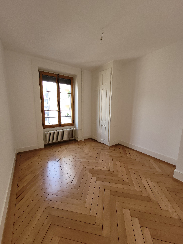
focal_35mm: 13
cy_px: 122
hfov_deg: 89.9
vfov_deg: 106.2
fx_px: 92
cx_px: 92
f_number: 2.2
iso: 40
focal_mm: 1.74
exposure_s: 1/50
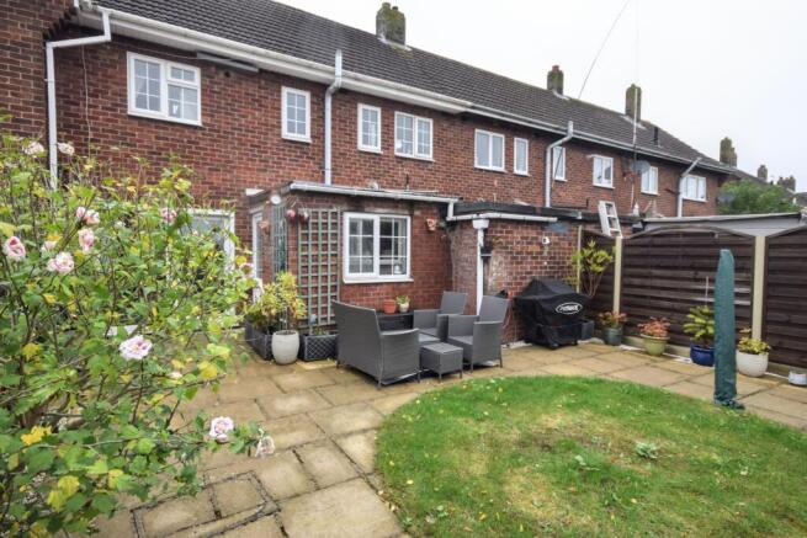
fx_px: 437
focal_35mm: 20
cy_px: 269
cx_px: 404
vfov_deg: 63.2
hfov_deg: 85.4
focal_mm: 13
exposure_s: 1/200
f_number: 7.1
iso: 400
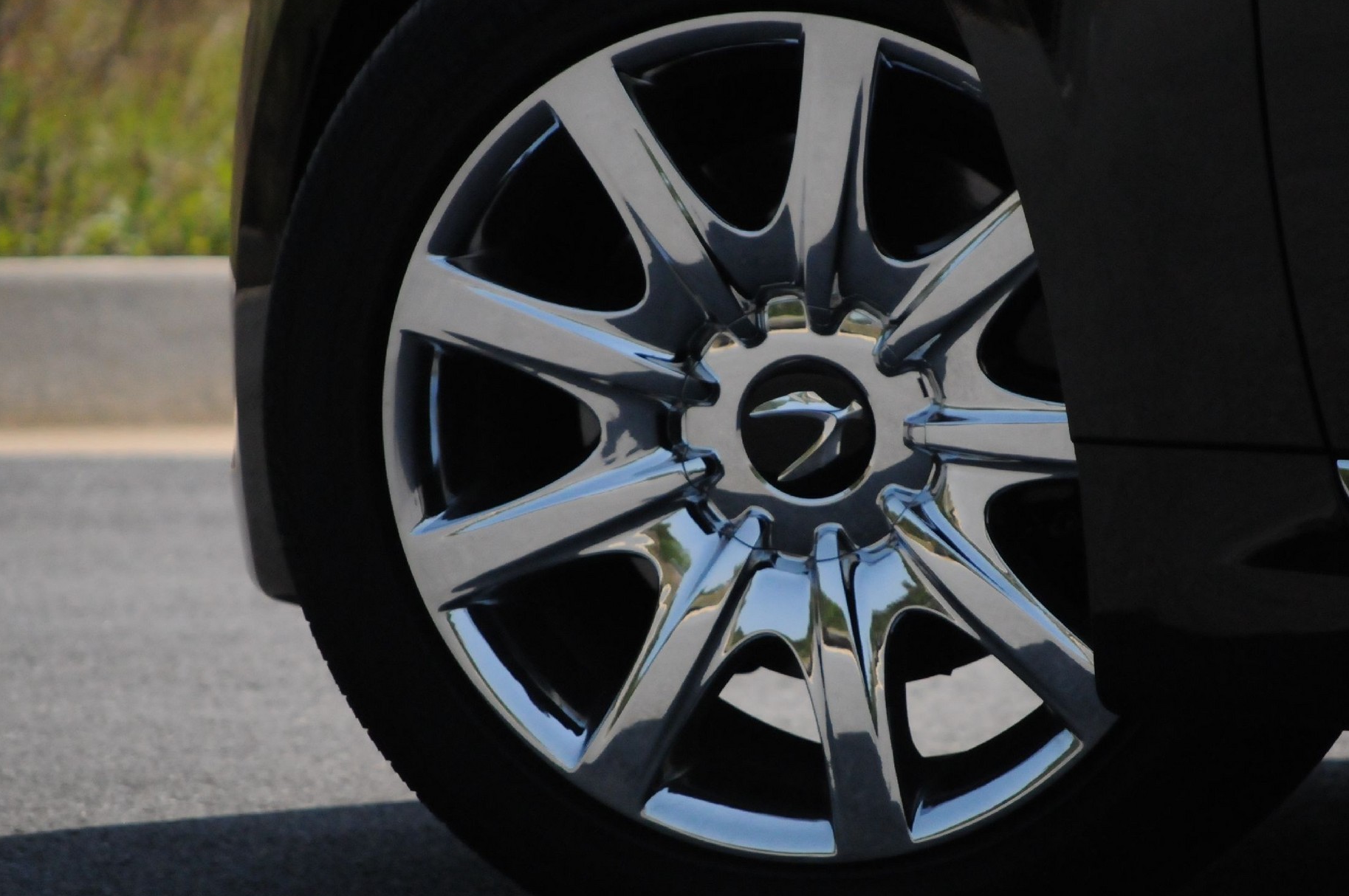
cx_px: 814
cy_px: 441
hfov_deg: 6.1
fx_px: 12677
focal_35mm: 339
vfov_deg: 4.0
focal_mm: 165
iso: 2000
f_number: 5.6
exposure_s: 1/8000
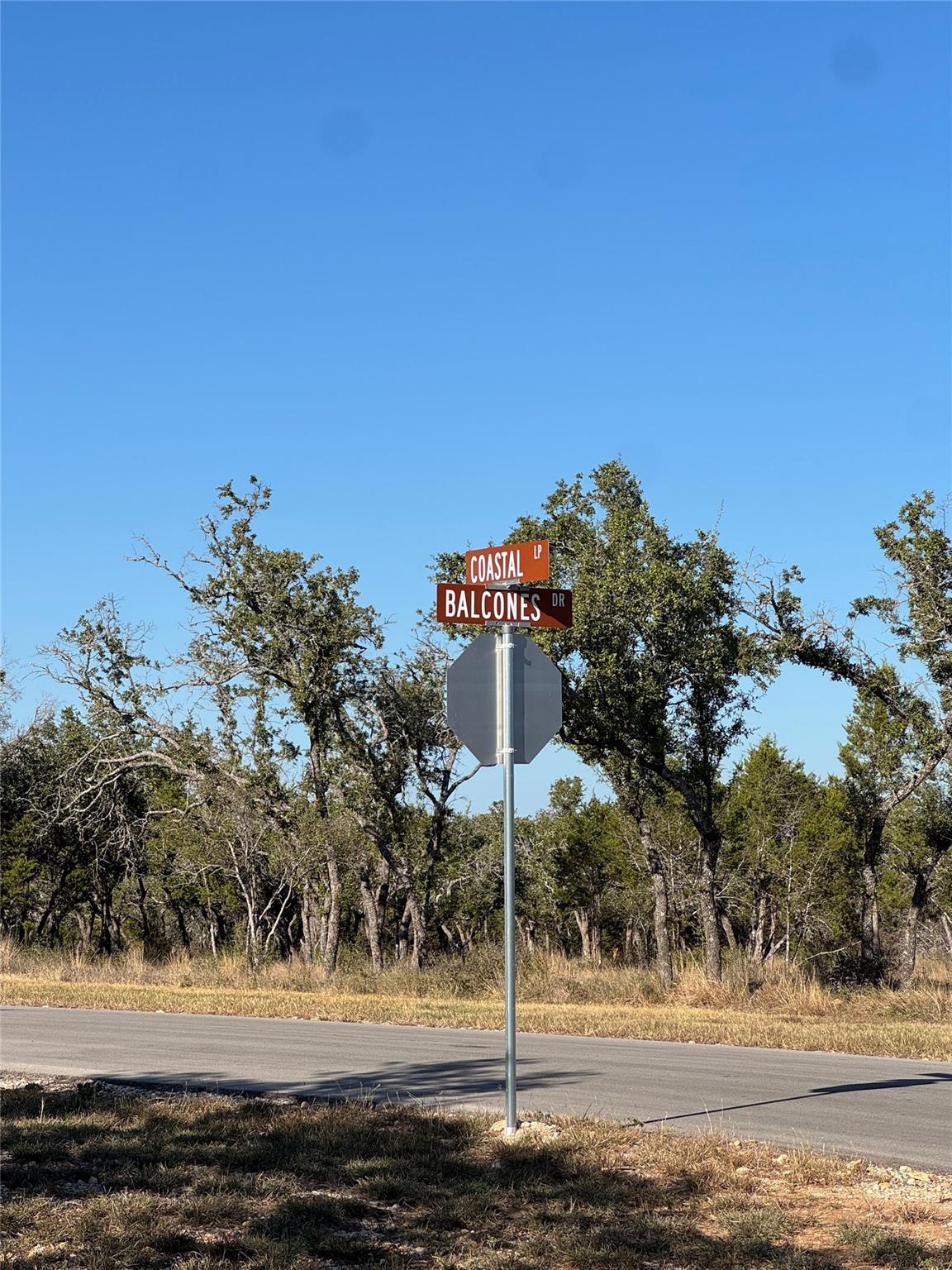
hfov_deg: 19.1
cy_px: 635
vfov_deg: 25.3
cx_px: 476
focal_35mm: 77
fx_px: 2824
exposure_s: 1/1179
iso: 25
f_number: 2.8
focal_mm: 9
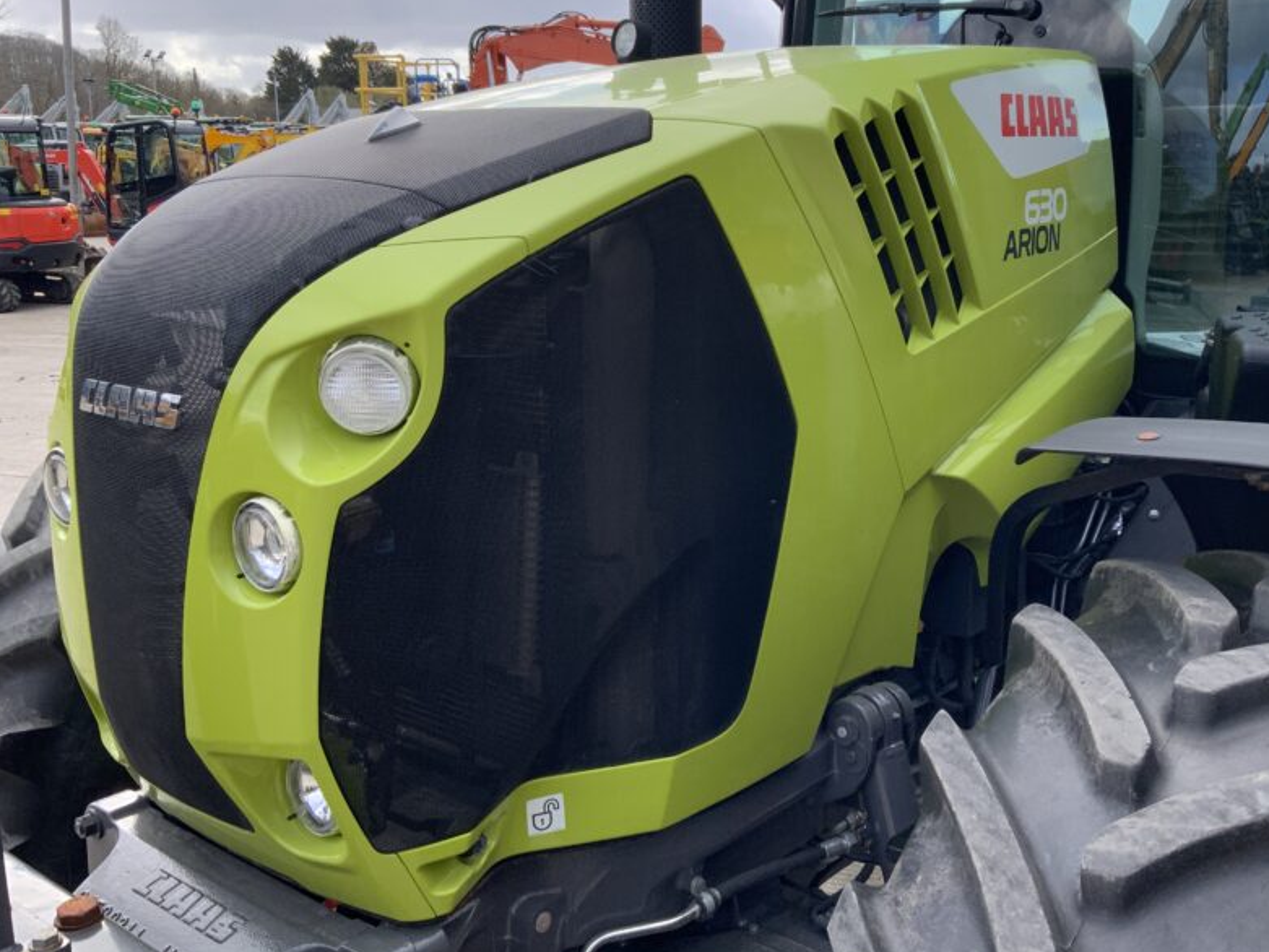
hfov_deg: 48.8
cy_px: 426
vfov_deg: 37.7
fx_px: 1393
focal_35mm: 38
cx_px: 741
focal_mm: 3
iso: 16
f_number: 1.8
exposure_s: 1/642
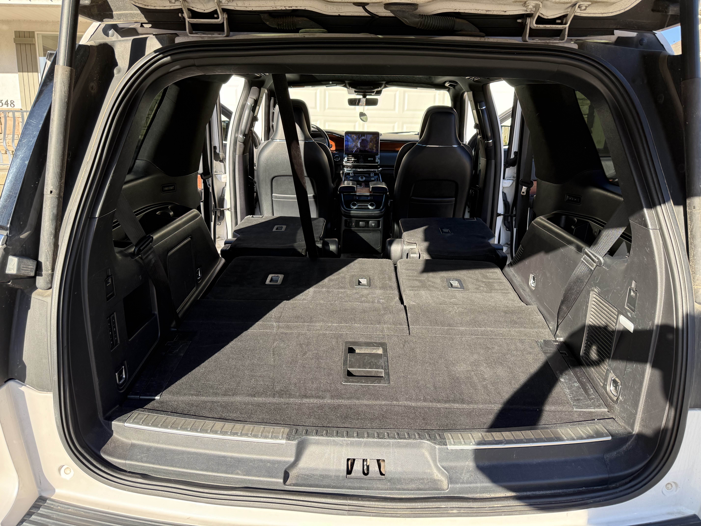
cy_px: 263
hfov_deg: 71.6
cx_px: 350
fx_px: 486
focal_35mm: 24
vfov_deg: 56.8
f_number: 1.78
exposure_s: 1/580
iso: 100
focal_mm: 6.76
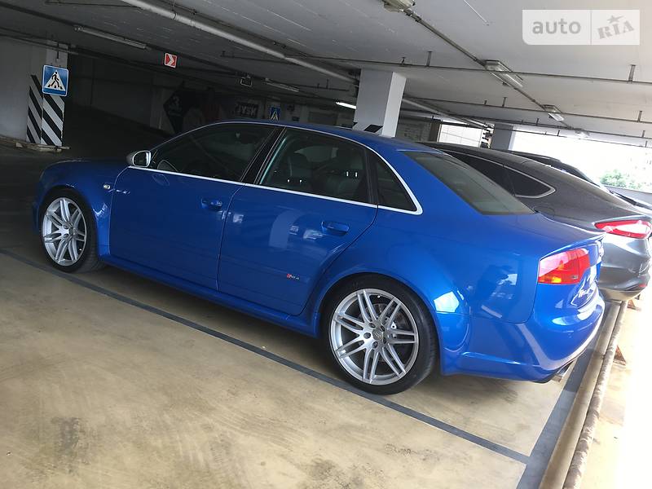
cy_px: 244
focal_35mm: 29
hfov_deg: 61.7
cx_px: 326
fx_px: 546
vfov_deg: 48.2
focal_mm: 4.2
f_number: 2.2
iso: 25
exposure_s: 1/100
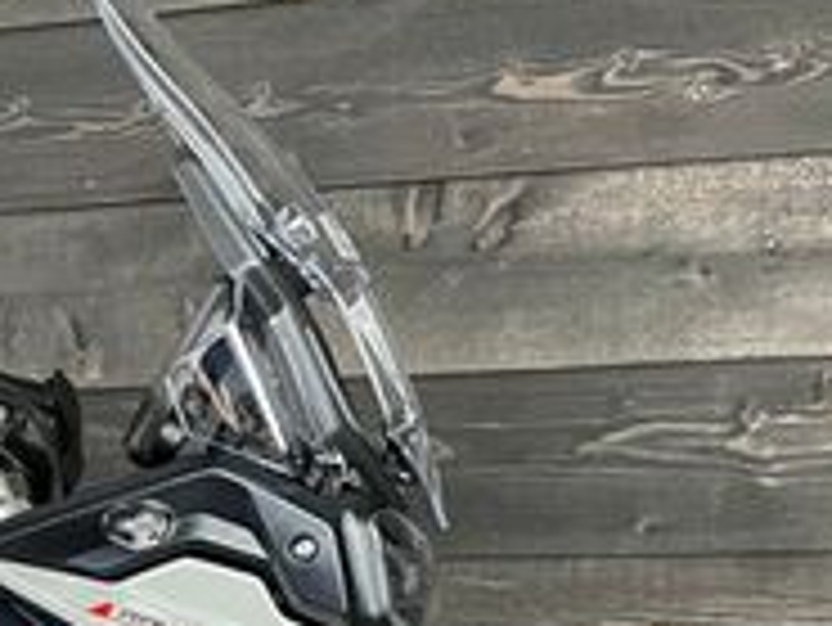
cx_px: -364
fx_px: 2165
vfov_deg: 15.3
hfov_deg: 19.4
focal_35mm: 90
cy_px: 910
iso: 500
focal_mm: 4.2
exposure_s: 1/33
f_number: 1.6
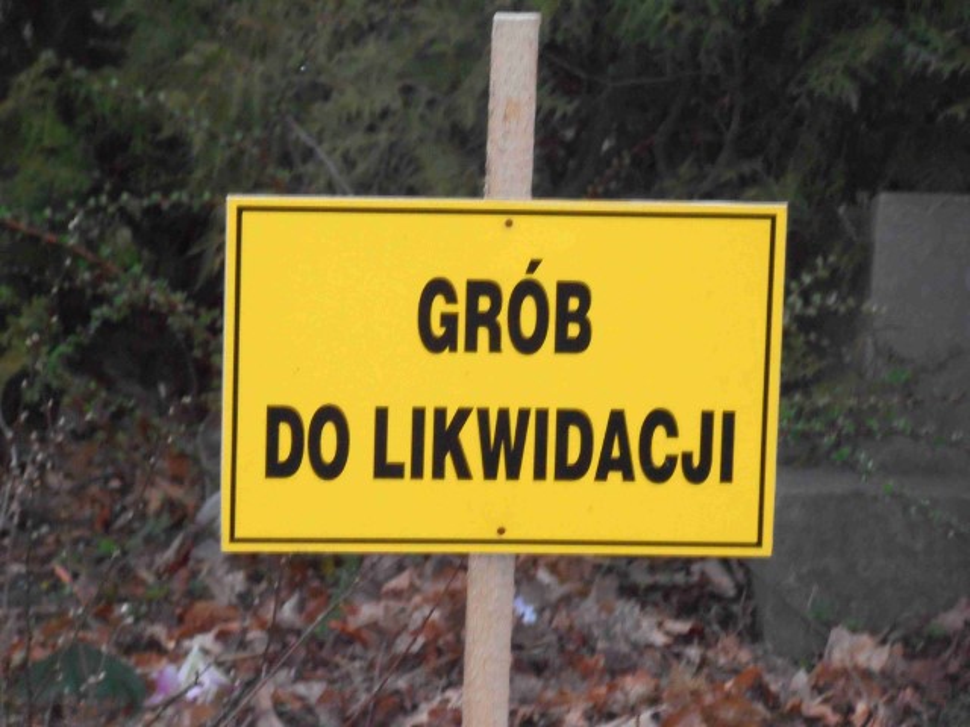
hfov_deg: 10.0
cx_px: 485
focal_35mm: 198
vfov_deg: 7.5
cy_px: 364
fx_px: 5548
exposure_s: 1/125
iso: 800
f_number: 5.8
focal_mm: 35.05
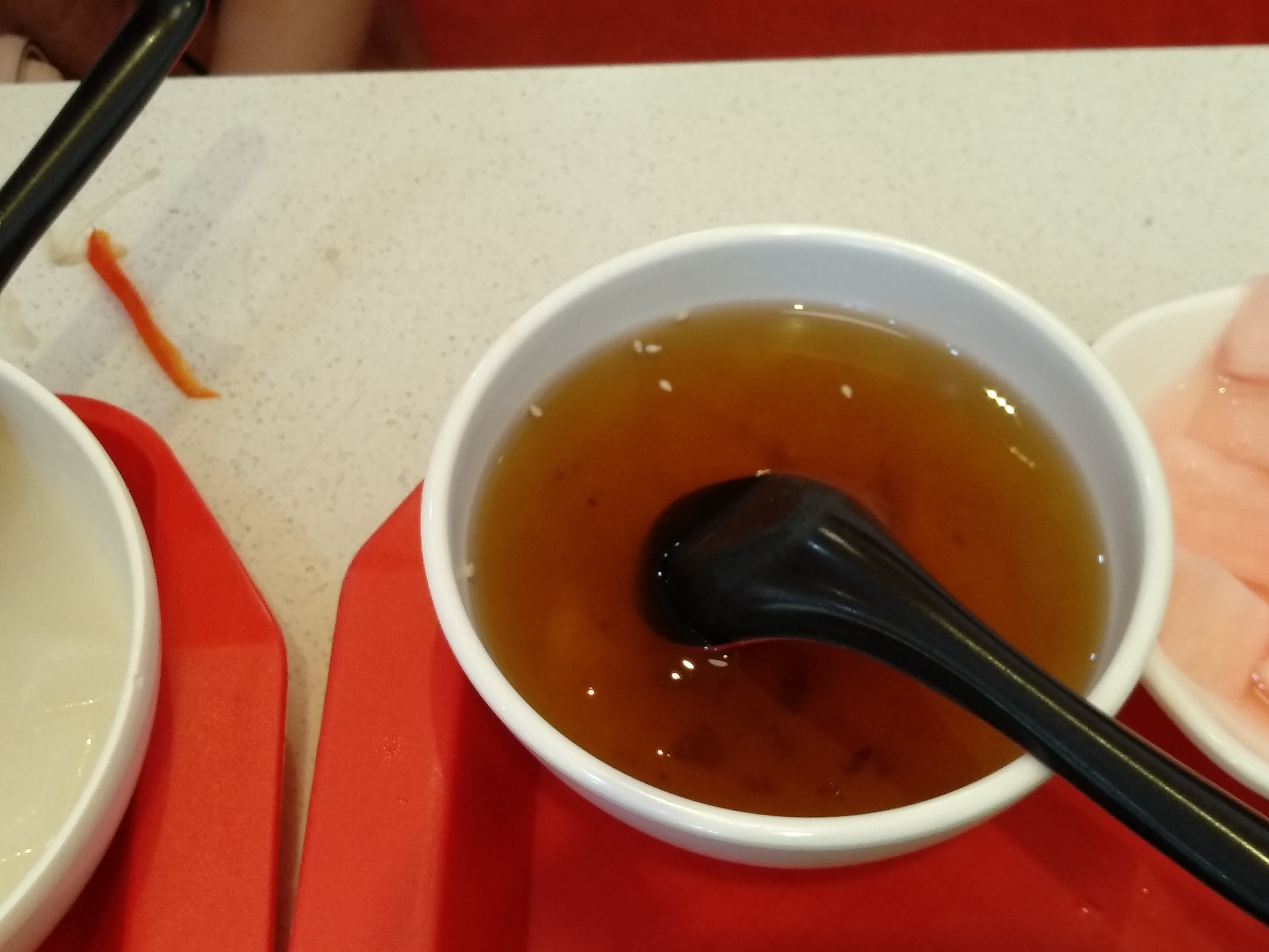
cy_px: 476
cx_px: 634
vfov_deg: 61.1
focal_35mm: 22
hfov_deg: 76.4
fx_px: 807
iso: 400
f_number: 2.2
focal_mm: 3.81
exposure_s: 1/33
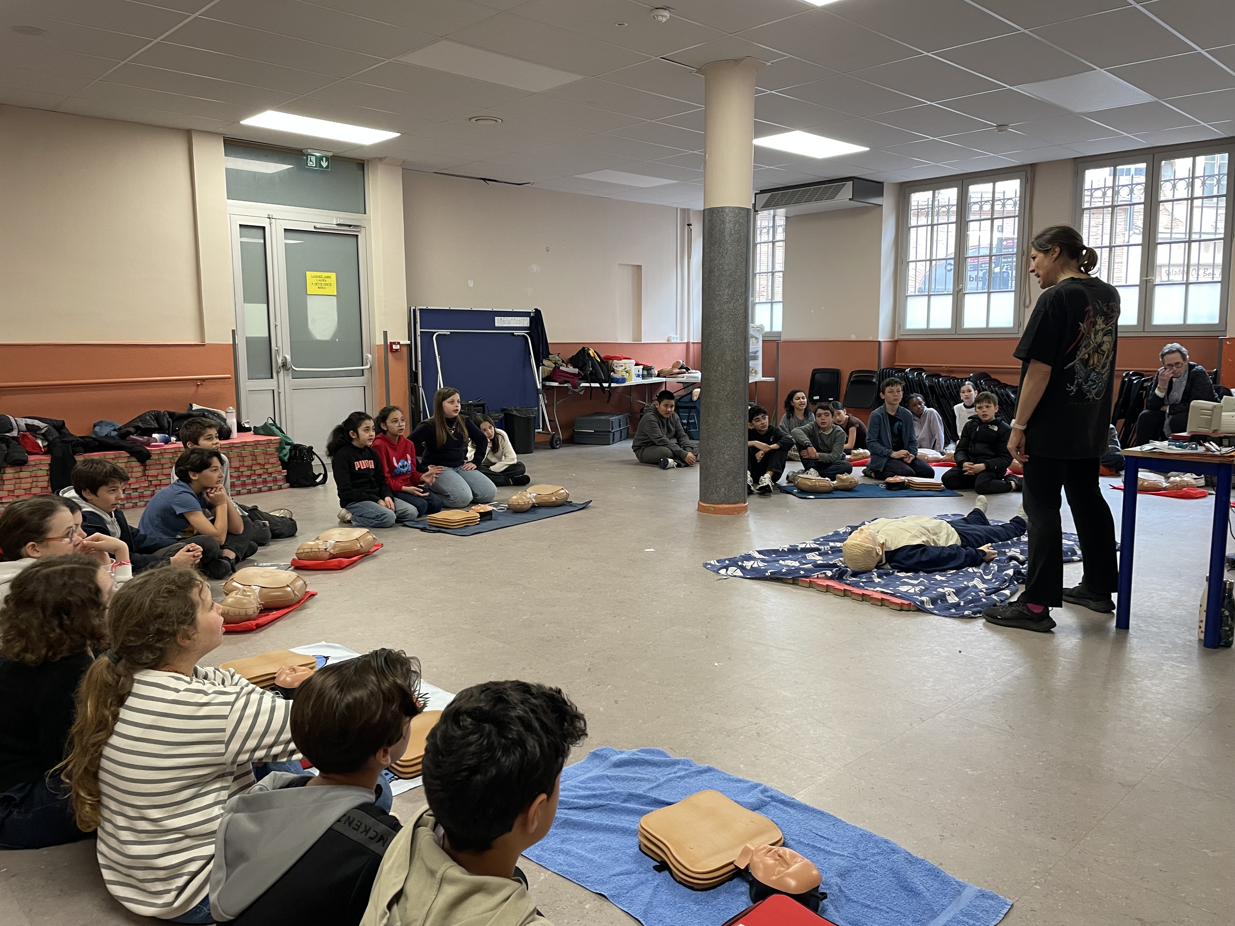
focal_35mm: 26
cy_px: 463
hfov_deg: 67.3
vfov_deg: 53.1
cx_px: 618
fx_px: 928
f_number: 1.6
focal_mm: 4.2
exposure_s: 1/50
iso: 100
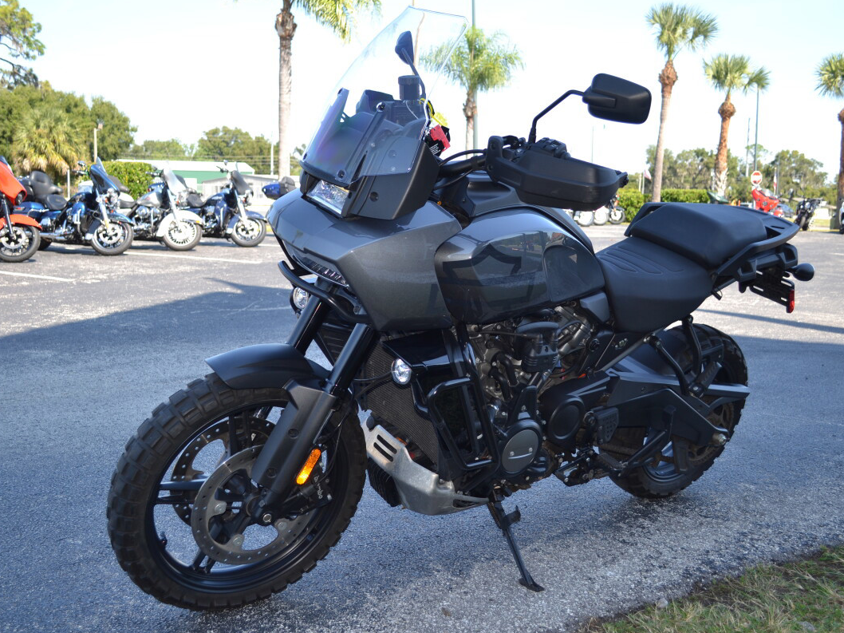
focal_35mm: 36
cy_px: 316
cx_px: 431
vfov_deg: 39.6
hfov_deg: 51.4
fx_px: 878
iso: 100
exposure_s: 1/200
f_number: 4.5
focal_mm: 22
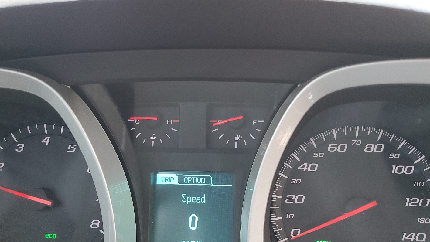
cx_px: 201
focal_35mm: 32
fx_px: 365
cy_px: 179
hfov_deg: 61.0
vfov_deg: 35.9
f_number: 1.5
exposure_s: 1/60.2
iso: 95
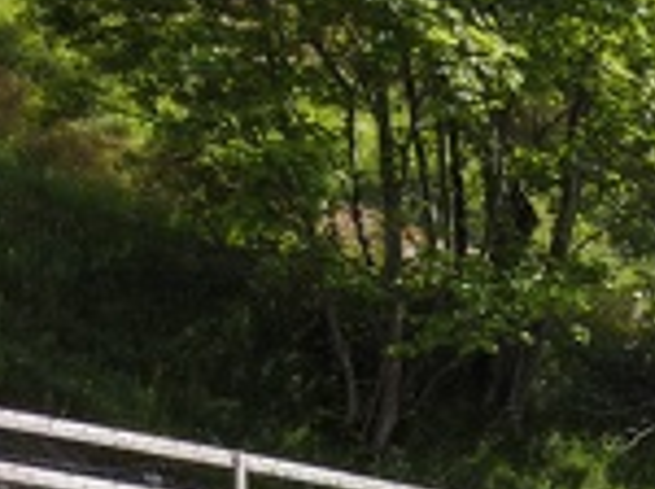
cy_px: 1166
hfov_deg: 14.8
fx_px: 2399
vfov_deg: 10.2
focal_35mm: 127
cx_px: 873
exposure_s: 1/640
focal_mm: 4.5
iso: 100
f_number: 2.8
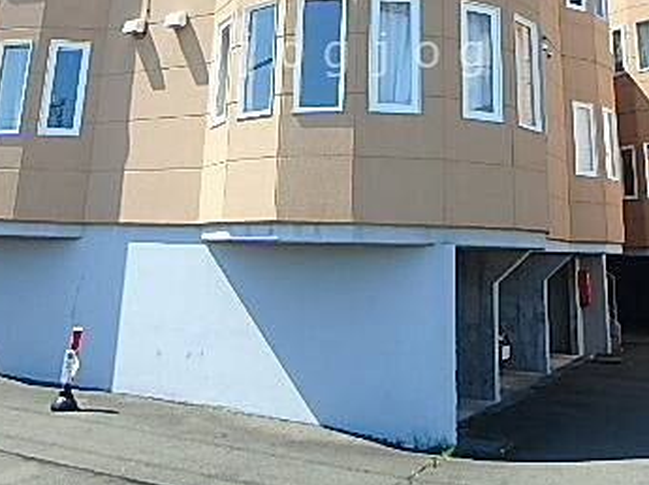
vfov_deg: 34.8
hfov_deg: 47.8
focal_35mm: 39
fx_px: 730
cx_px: 365
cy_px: 55
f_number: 3.5
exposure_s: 1/640
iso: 125
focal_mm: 3.7
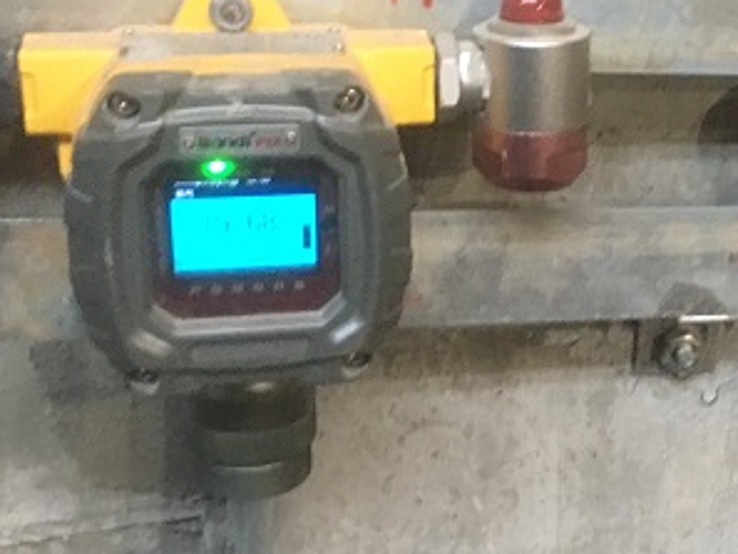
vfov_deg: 18.9
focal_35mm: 78
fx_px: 1664
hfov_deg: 23.7
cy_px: 191
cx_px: 778
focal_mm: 4.15
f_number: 2.2
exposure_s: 1/4
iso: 80
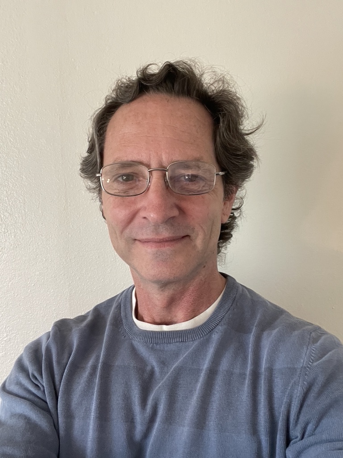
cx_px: 172
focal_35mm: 30
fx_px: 396
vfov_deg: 60.0
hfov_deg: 46.8
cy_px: 229
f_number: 2.2
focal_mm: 2.71
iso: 250
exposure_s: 1/40
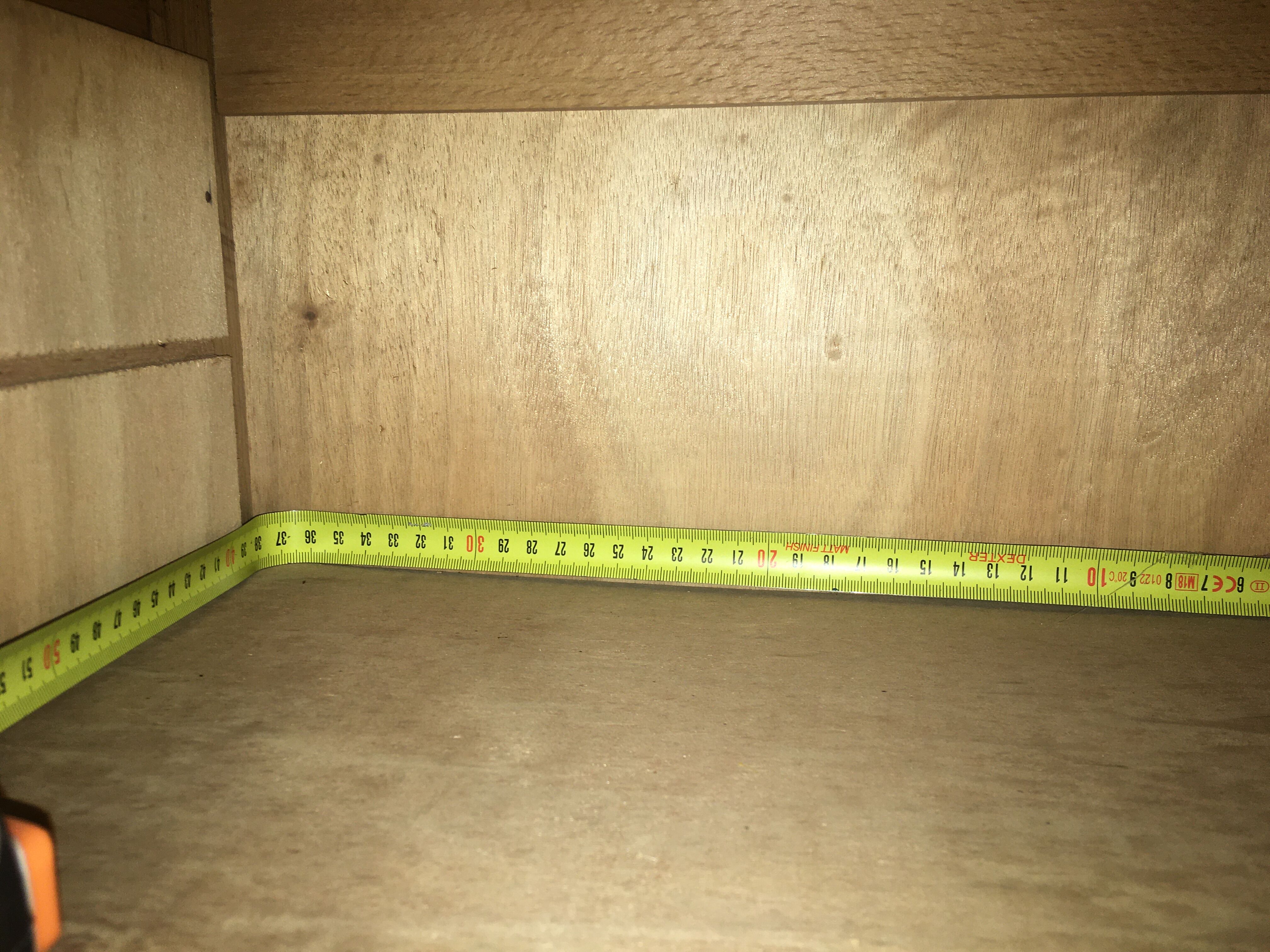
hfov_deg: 61.7
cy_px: 476
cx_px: 635
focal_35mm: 29
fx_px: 1064
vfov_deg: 48.2
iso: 25
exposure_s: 1/49
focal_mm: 4.15
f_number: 2.2
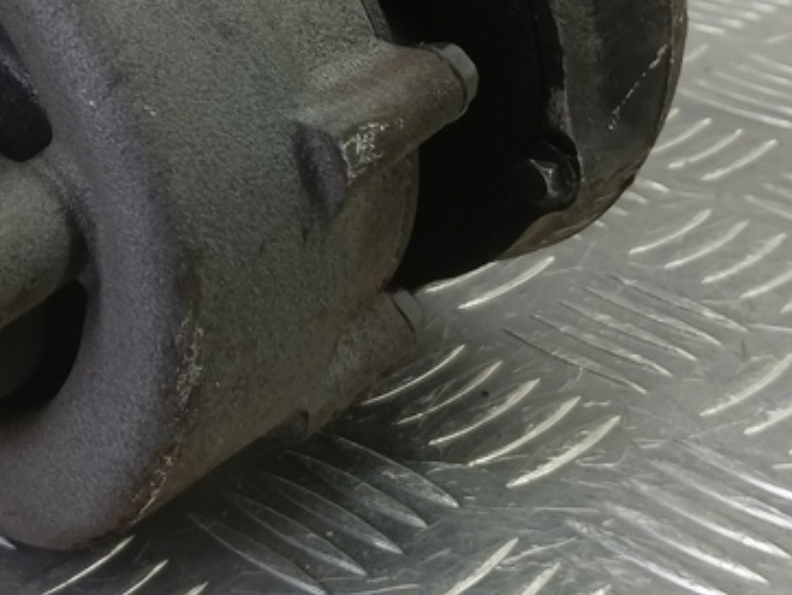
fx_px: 1488
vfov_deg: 21.7
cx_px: 103
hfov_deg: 28.8
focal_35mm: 65
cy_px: -20
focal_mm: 4.11
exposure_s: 1/50
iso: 181
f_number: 1.6
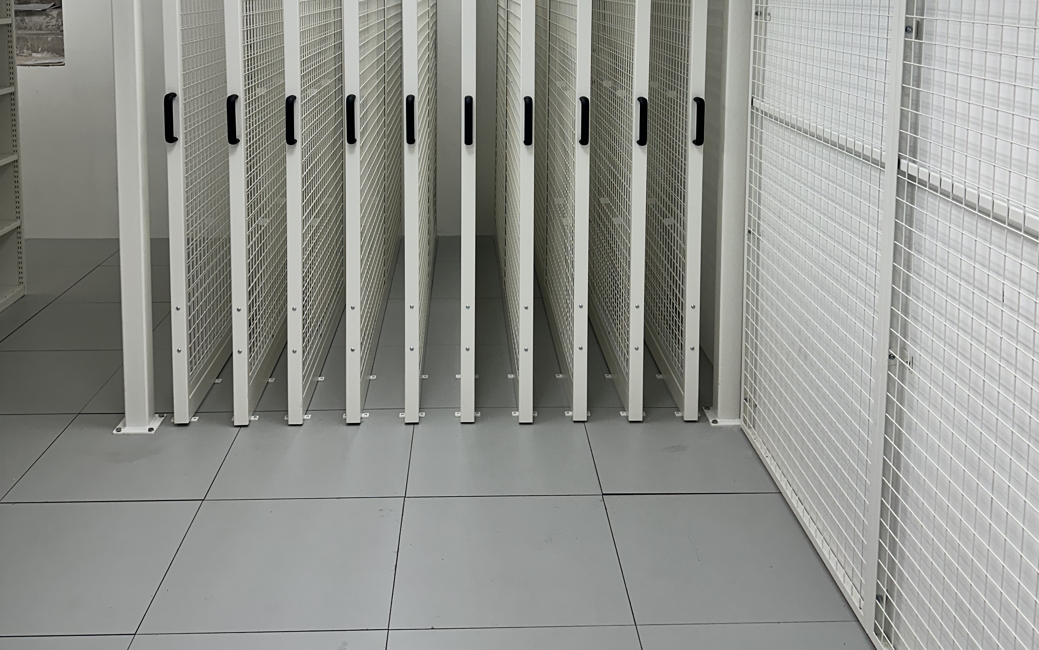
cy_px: 96
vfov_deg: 35.6
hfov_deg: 56.7
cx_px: 520
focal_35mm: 34
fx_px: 963
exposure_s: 1/100
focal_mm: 6.86
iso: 64
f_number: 1.78
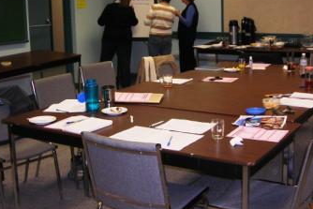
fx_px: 461
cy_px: 68
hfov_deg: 37.5
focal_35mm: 53
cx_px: 156
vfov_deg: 25.4
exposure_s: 1/60.1
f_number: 3.2
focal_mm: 6.3
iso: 87
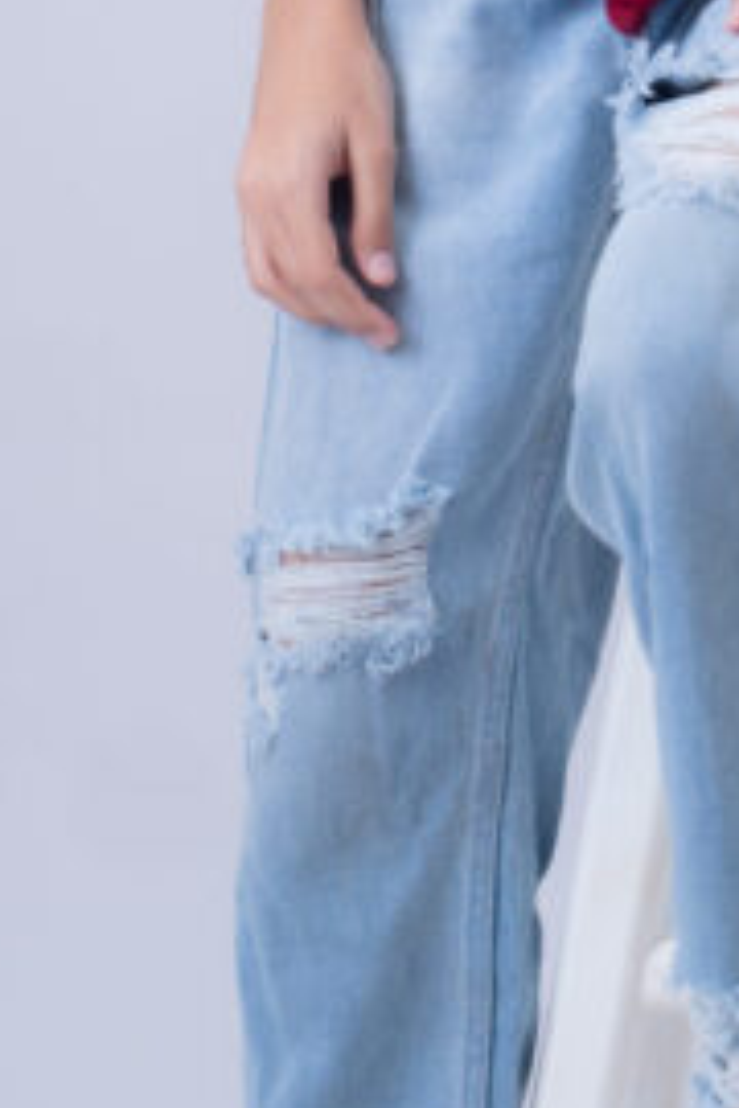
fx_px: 8566
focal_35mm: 278
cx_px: 526
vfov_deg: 7.3
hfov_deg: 4.9
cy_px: -312
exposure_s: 1/200
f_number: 2.8
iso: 100
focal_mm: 62.5
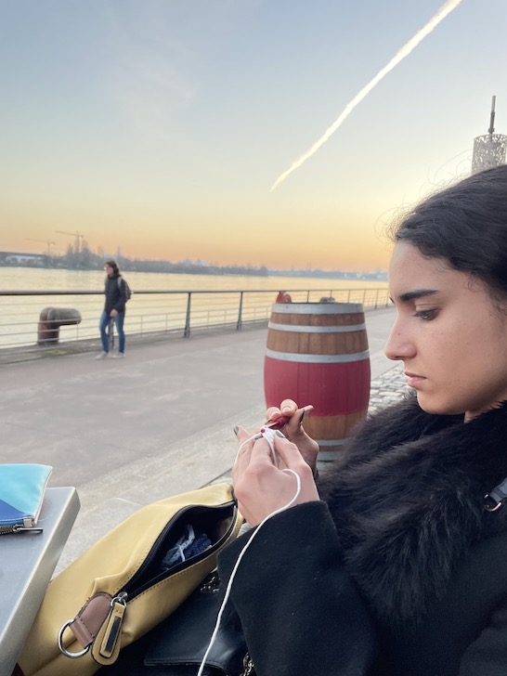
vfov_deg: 67.3
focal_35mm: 26
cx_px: 254
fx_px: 508
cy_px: 338
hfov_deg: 53.1
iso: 64
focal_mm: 4.2
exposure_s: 1/121
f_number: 1.6
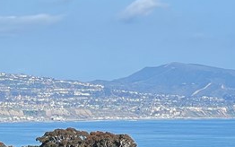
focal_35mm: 319
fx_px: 2044
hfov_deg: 6.5
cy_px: 226
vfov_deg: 4.1
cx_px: -62
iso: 32
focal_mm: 9
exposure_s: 1/246
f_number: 2.8
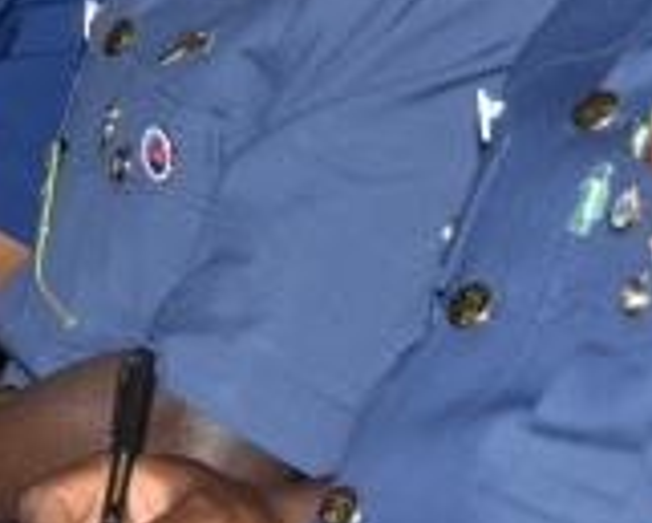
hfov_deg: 6.6
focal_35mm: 293
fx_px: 5657
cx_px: 105
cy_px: -71
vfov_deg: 5.3
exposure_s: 1/125
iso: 200
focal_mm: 56
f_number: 5
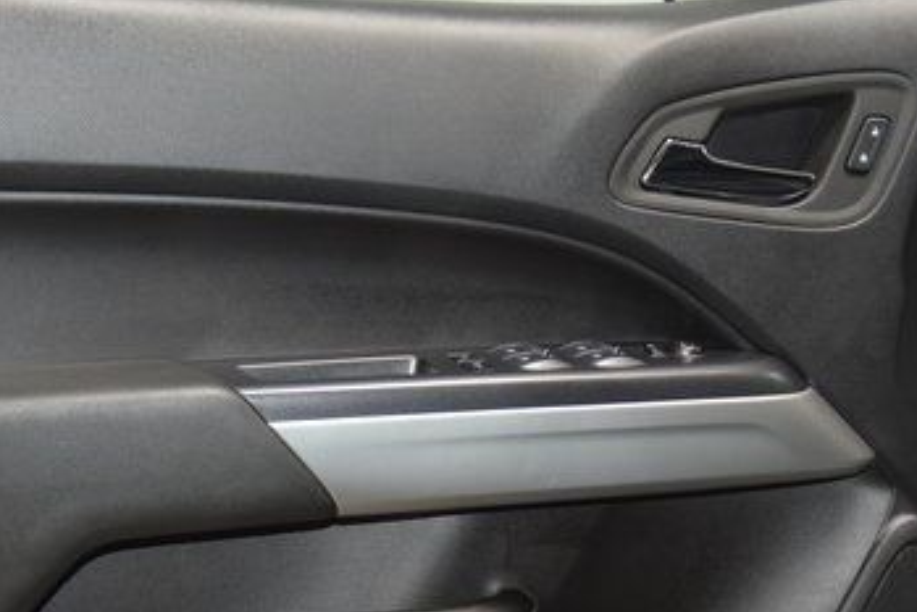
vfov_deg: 20.4
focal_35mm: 66
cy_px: 503
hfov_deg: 30.5
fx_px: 1682
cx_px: 413
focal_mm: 24
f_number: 3.8
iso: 1600
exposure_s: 1/60
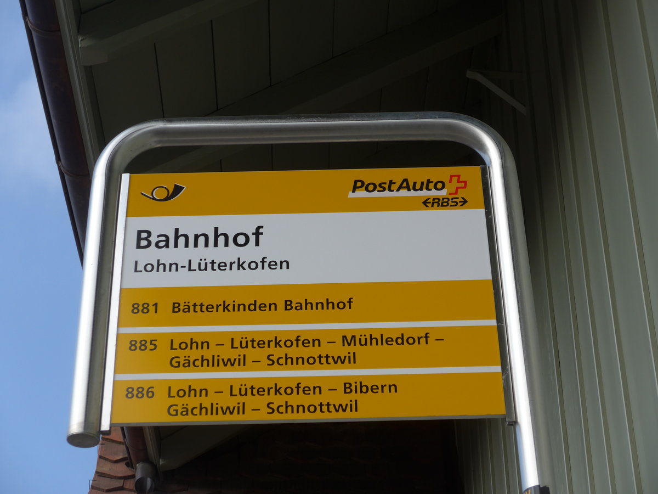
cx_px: 329
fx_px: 1426
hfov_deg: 26.0
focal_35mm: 75
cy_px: 247
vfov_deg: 19.6
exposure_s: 1/500
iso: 80
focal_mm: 16
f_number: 4.4
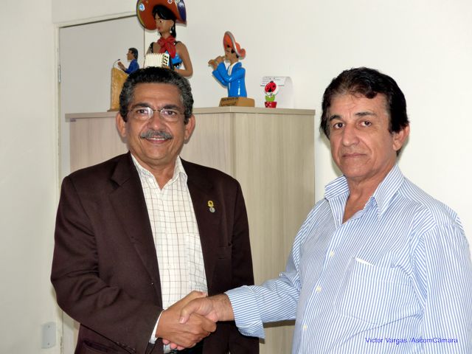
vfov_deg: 26.1
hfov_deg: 34.3
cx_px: 236
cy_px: 177
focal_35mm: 56
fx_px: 764
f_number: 2.8
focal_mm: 10.1
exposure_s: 1/60
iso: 200
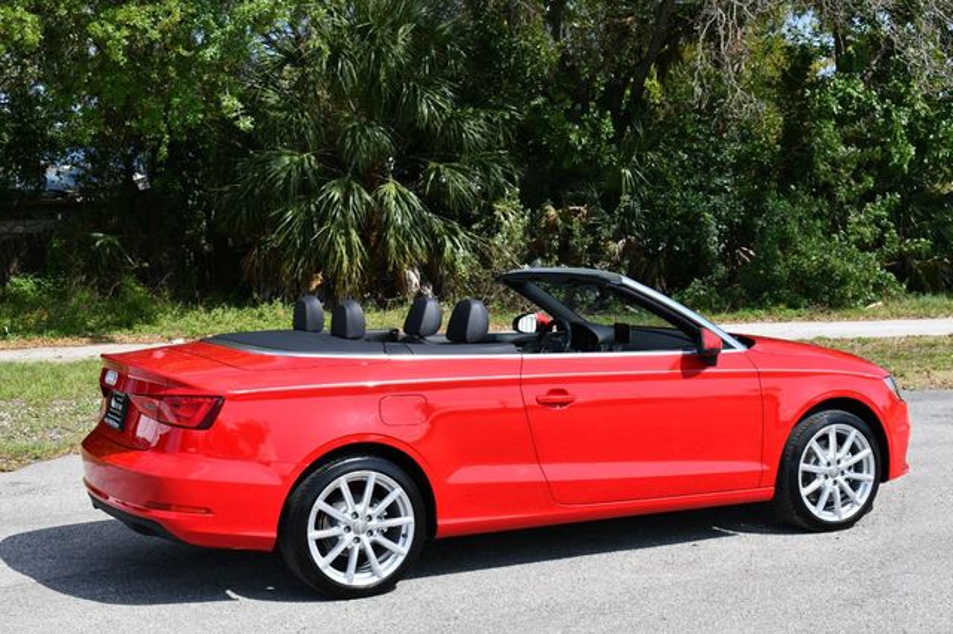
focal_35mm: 54
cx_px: 476
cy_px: 317
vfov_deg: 25.0
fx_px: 1429
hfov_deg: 36.9
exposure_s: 1/320
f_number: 9
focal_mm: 36
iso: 100
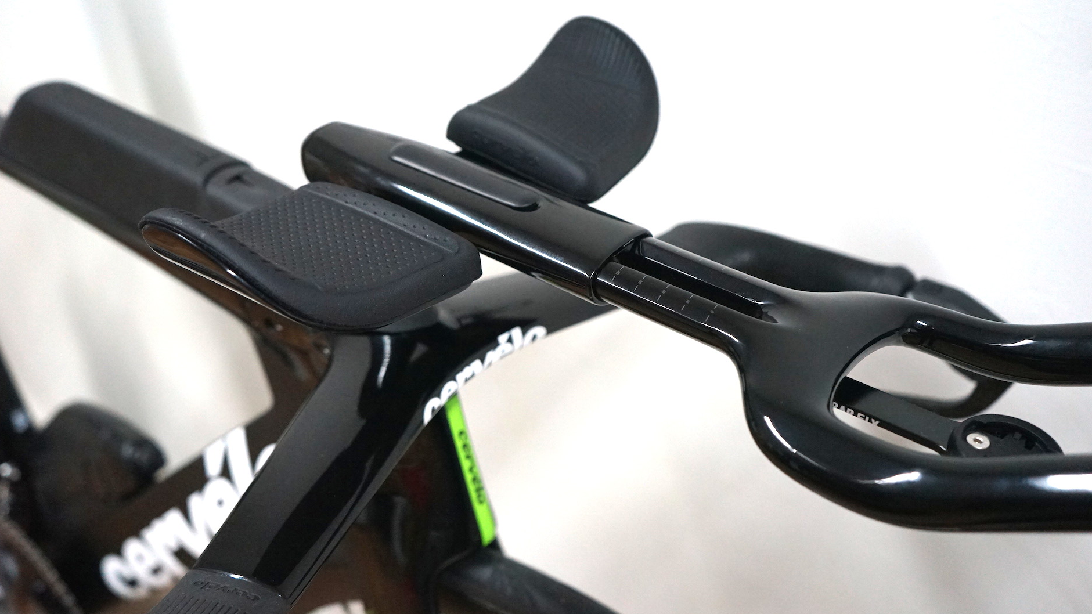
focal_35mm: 37
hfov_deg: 54.0
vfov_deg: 32.0
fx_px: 1071
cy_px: 311
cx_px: 543
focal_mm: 35
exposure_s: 1/160
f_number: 4
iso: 3200
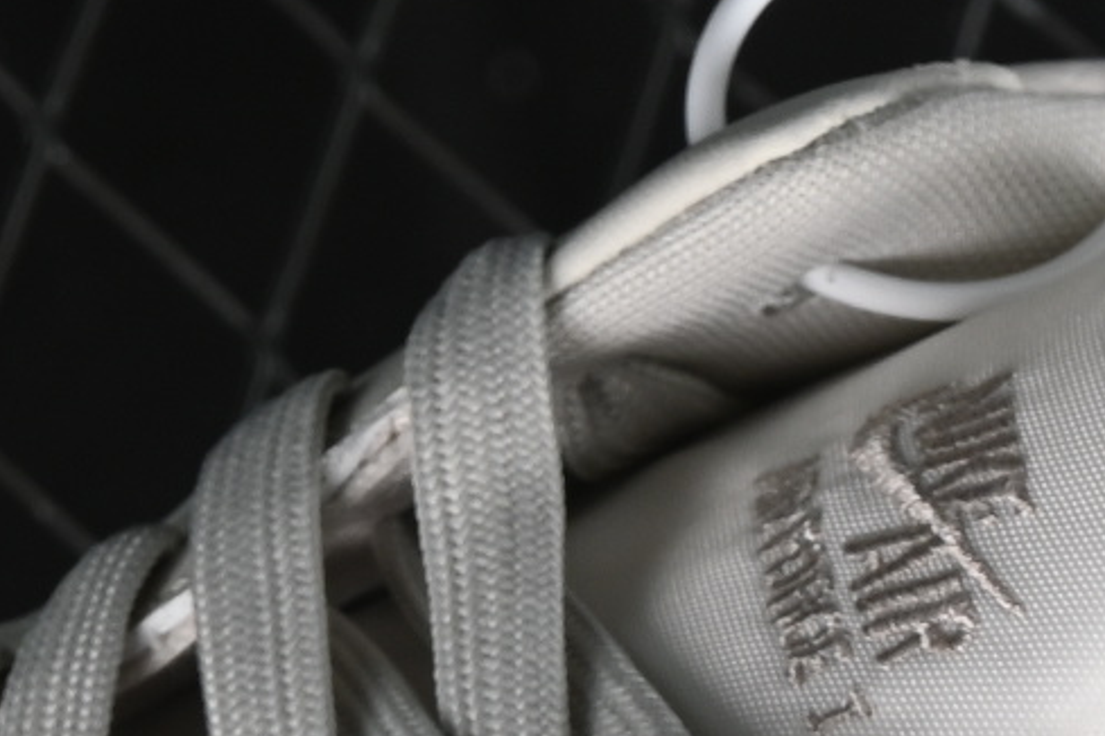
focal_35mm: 427
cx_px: 847
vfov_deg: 3.2
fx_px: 13106
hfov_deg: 4.8
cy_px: 1899
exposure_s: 1/80
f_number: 7.1
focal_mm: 50
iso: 160
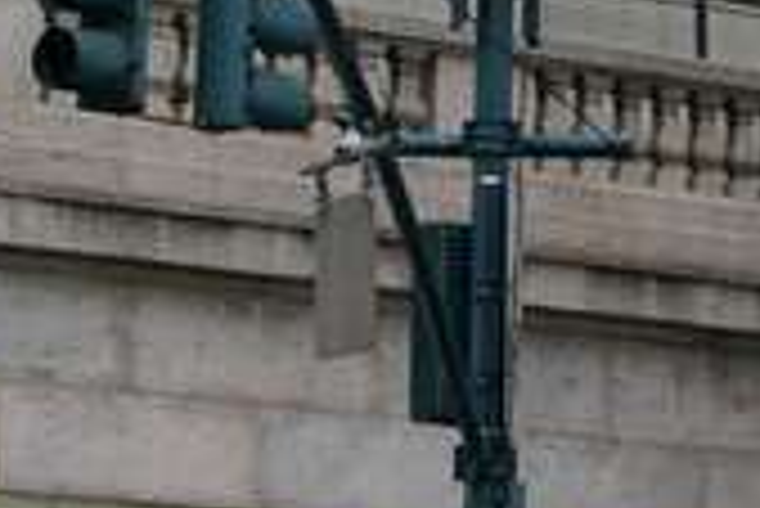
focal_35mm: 213
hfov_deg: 9.4
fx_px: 4500
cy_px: 1108
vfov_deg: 6.2
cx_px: 1088
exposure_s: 1/125
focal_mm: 30
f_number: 10
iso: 500
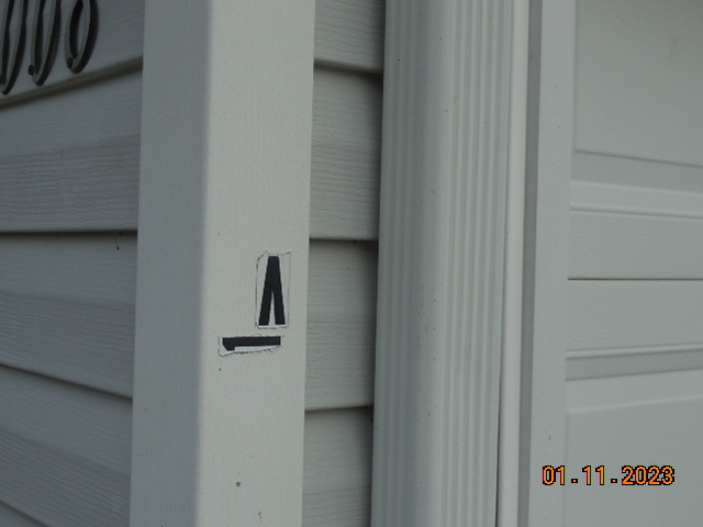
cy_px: 264
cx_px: 352
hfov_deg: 36.2
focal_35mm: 53
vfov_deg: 27.5
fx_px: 1076
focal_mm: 9.4
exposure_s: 1/800
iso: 125
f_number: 4
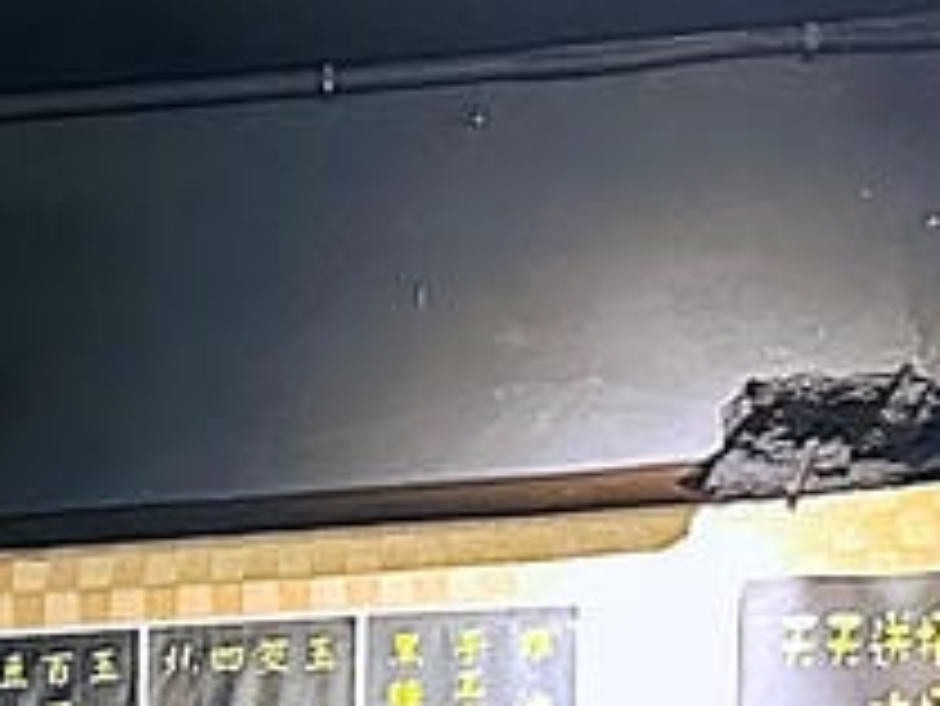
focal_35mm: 138
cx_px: -621
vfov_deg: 9.1
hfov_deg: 13.2
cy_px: 1938
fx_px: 3750
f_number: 1.78
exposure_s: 1/40
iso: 640
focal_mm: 6.86
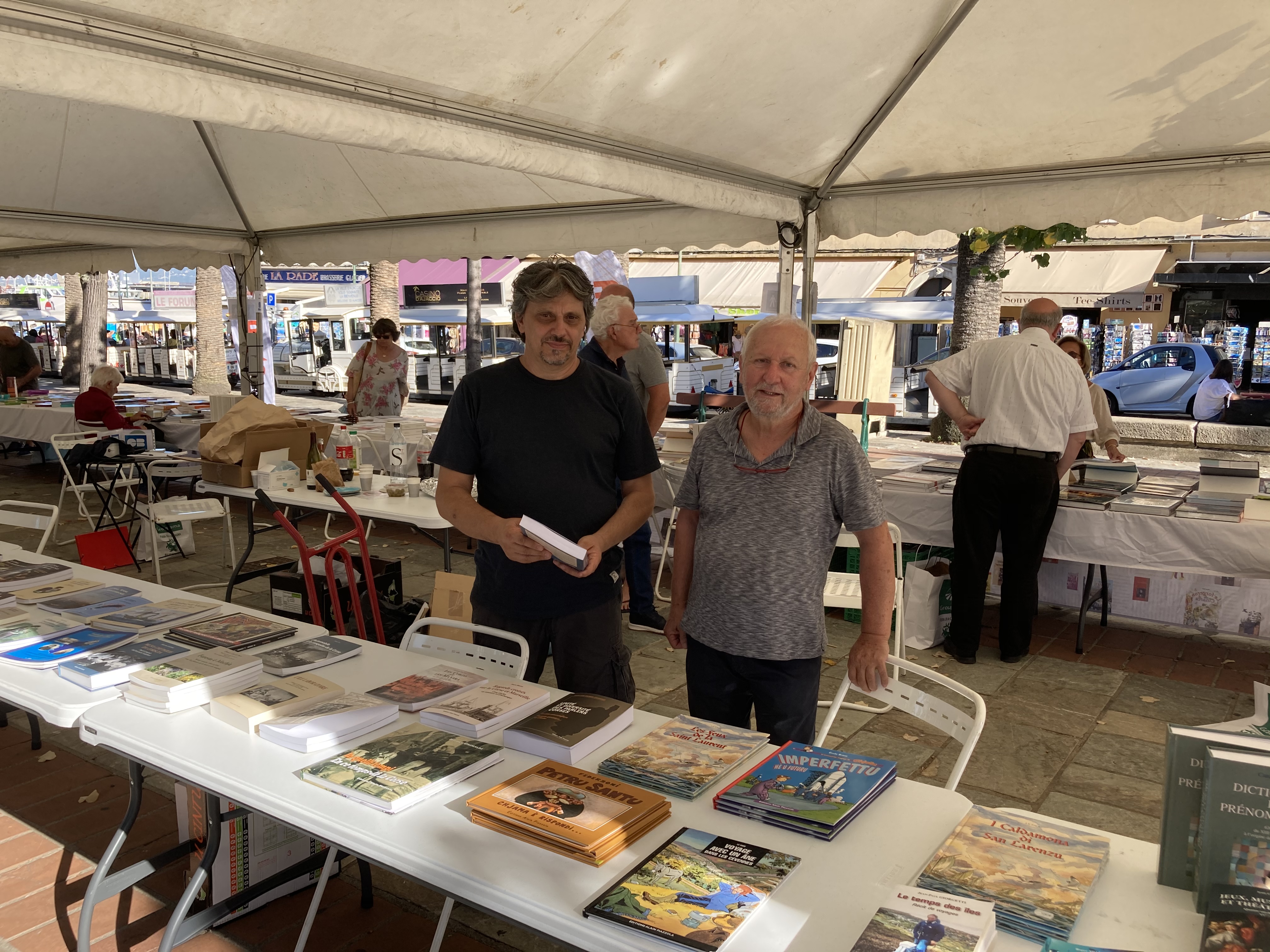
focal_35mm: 28
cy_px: 476
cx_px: 635
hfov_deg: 63.4
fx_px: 1027
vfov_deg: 49.7
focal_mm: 3.99
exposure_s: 1/552
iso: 20
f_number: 1.8
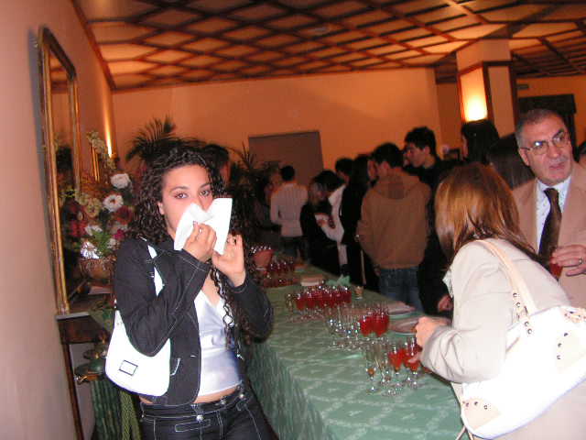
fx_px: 609
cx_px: 293
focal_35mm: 36
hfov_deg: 51.4
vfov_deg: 39.7
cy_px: 220
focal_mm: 6
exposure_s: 1/40
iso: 200
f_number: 3.2
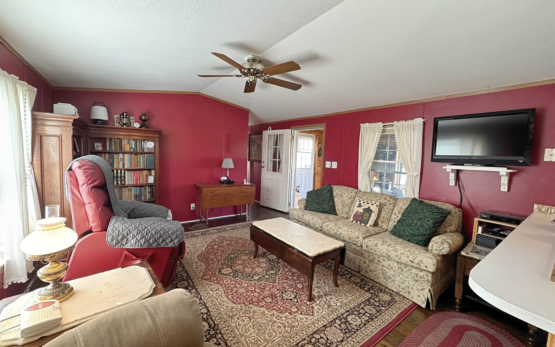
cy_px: 168
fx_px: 227
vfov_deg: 74.8
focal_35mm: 15
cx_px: 276
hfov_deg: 101.5
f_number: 2.2
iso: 320
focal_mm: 2.22
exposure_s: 1/60
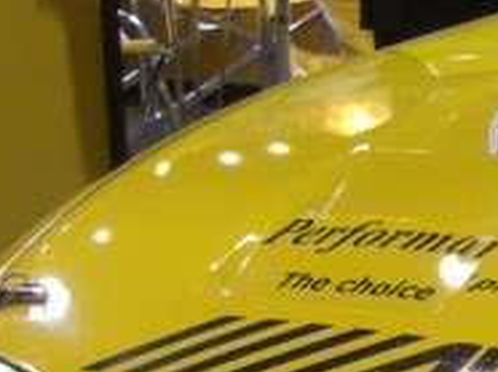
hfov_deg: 10.6
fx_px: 2486
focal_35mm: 173
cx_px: 949
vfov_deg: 8.5
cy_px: 442
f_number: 3.1
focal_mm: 6.3
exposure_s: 1/100
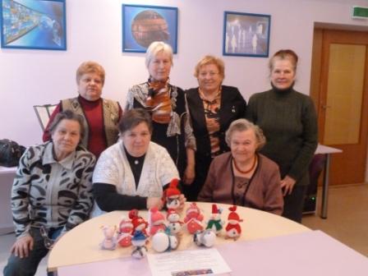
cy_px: 138
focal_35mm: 37
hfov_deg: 50.1
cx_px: 184
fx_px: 393
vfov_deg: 38.7
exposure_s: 1/30
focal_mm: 6.1
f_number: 3.6
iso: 800
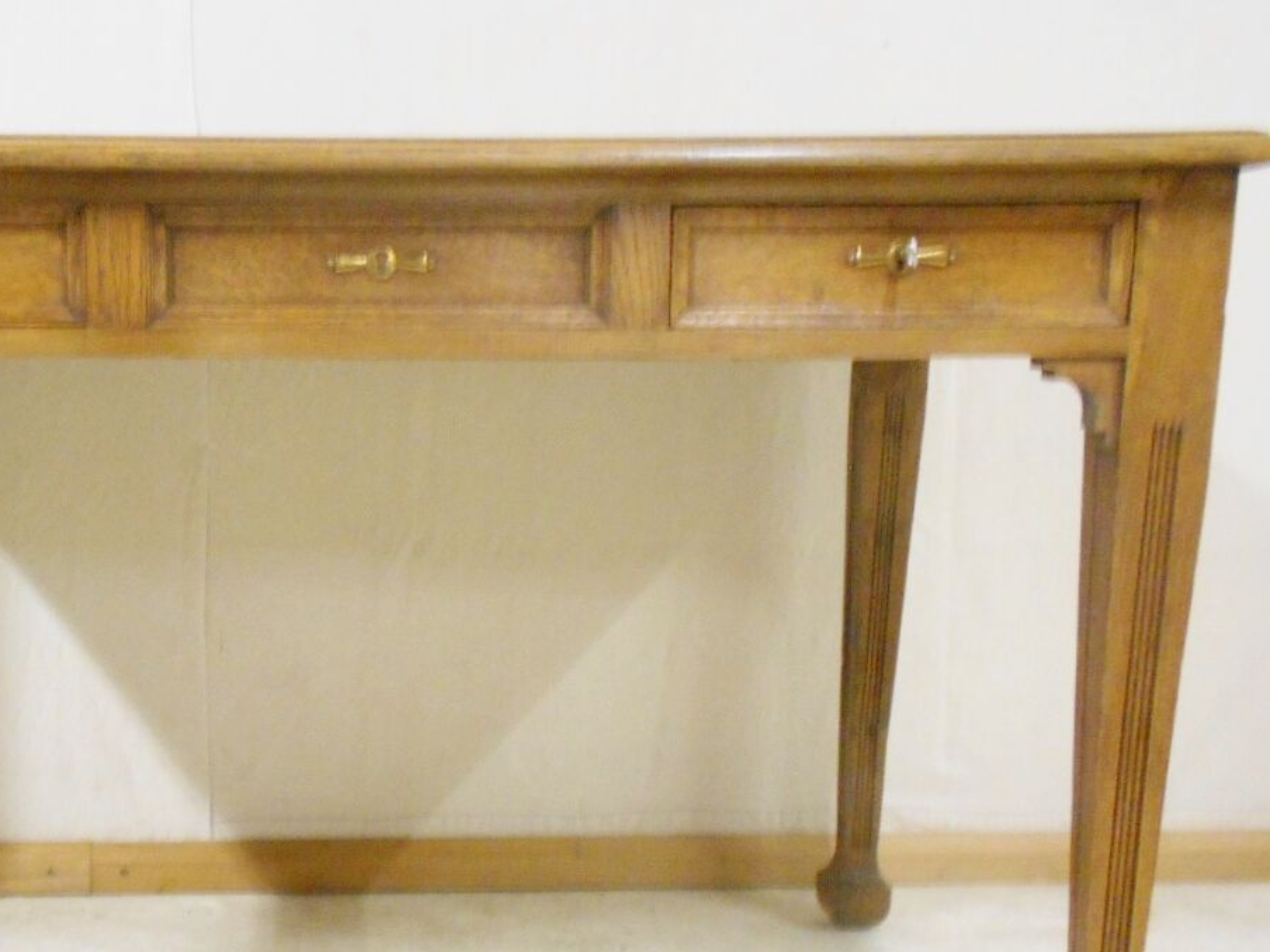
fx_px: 1688
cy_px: 664
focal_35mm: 46
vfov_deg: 31.2
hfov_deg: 40.2
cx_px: 340
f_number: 3.2
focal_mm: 4.6
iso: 400
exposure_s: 1/15
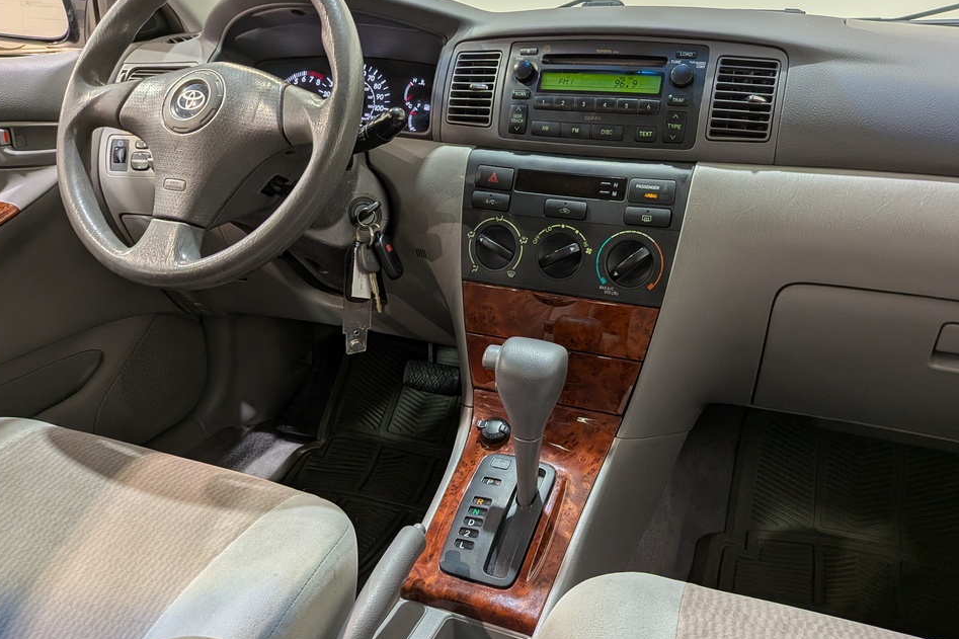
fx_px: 719
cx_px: 506
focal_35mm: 27
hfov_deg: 67.3
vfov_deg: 47.9
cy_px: 311
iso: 28
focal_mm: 4.53
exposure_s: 1/111
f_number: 1.7
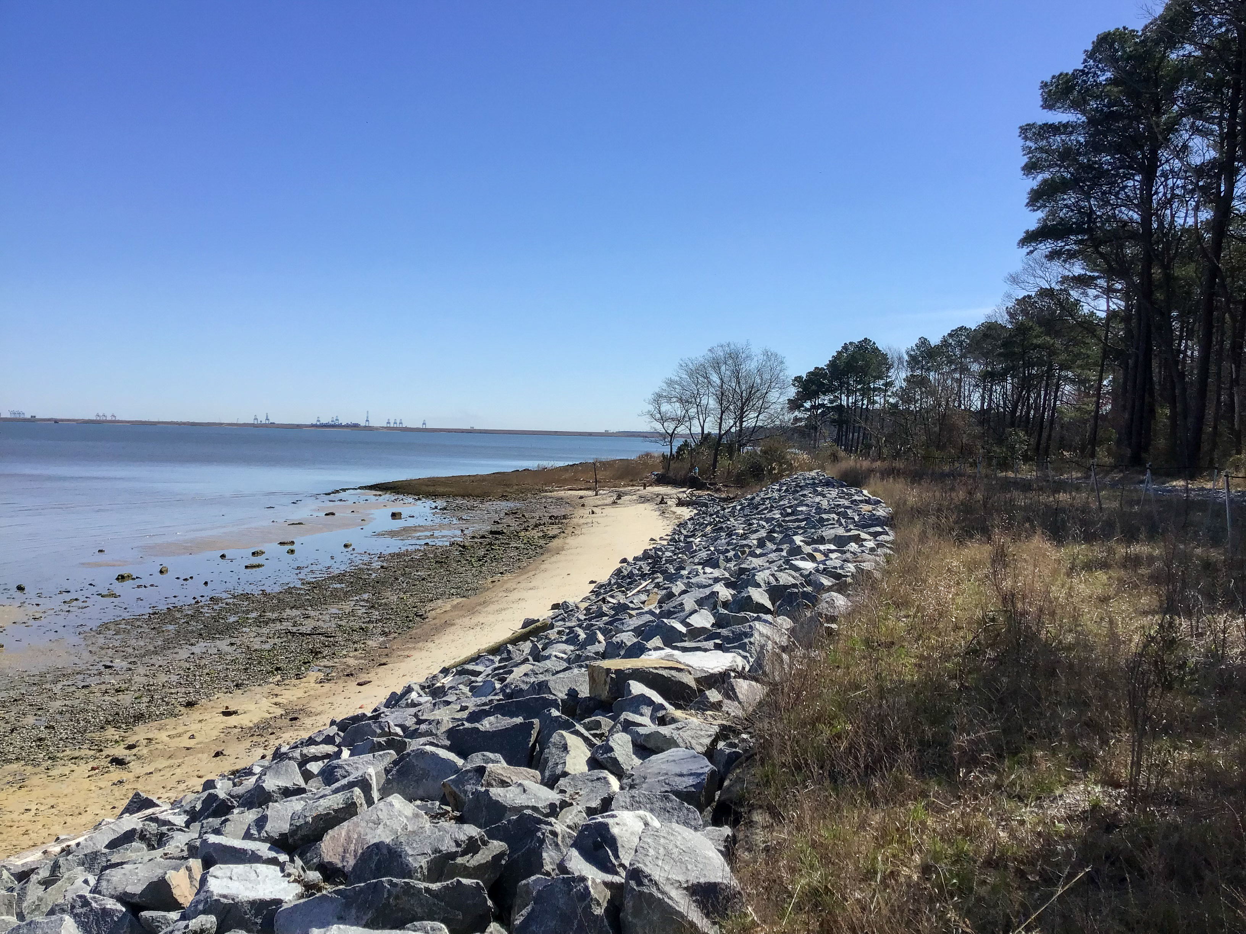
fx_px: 1116
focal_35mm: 31
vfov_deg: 45.4
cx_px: 623
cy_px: 467
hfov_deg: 58.4
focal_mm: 3.3
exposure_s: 1/1900
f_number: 2.4
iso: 25
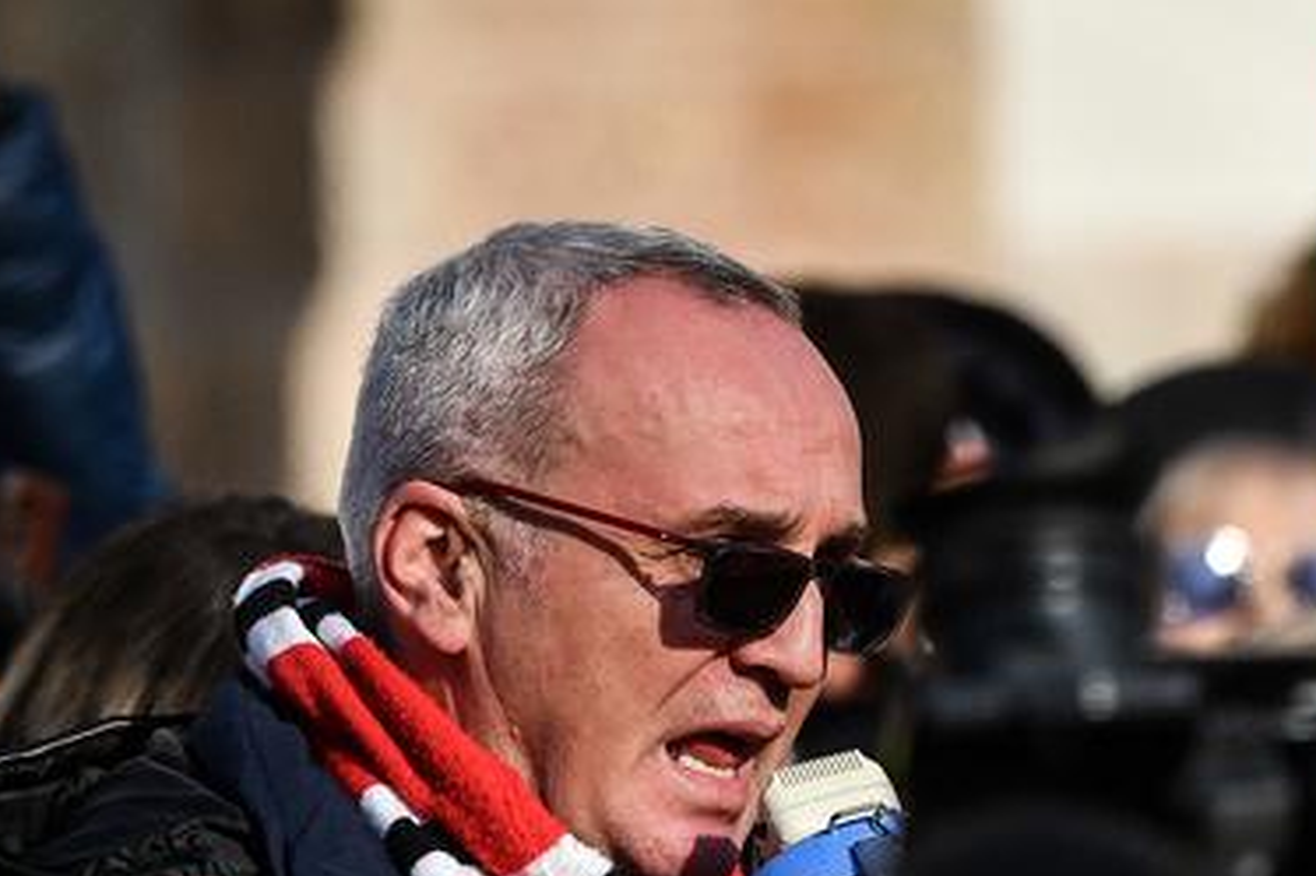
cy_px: 290
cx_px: 352
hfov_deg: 2.4
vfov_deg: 1.6
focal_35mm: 856
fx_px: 31276
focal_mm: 200
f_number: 4.5
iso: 200
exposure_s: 1/4000
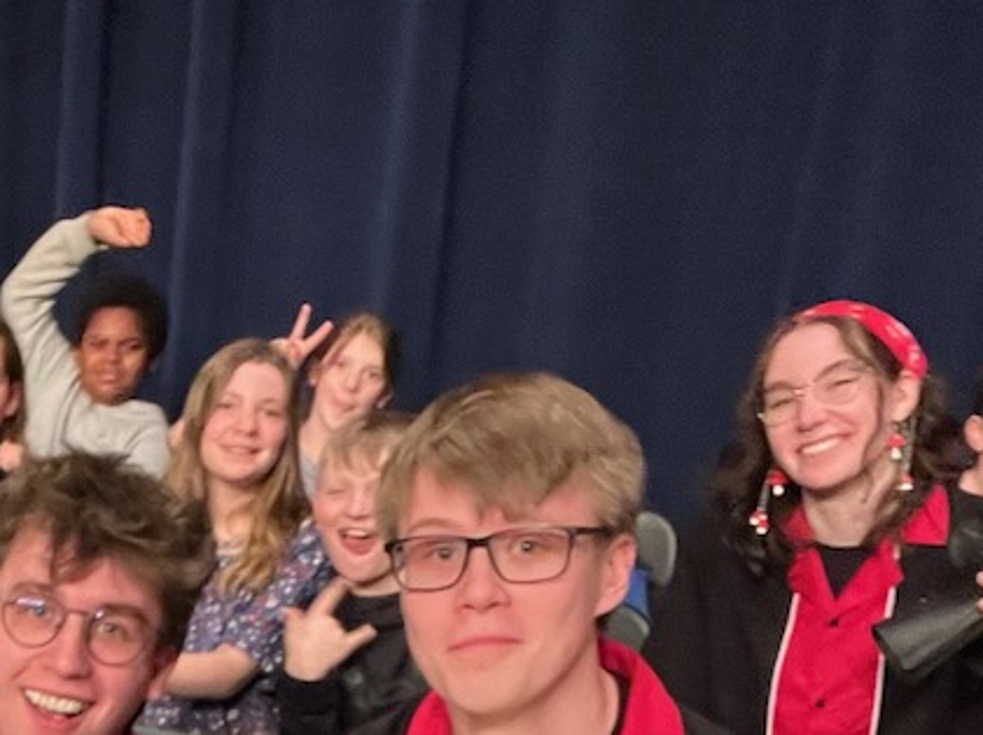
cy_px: 1006
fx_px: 1986
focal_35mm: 70
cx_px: -68
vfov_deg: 19.1
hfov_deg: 25.9
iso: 400
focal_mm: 2.71
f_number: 2.2
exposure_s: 1/40
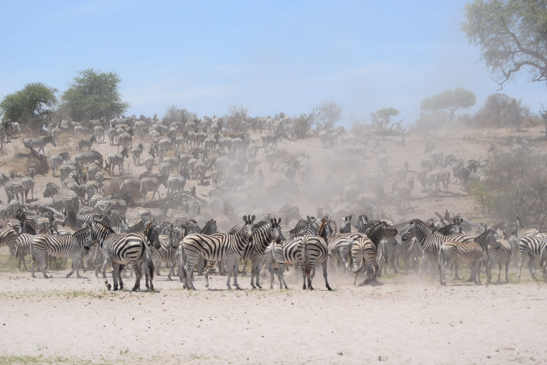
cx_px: 274
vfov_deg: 14.7
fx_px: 1413
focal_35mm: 93
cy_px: 182
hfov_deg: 21.9
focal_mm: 62
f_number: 9
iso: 400
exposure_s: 1/1250
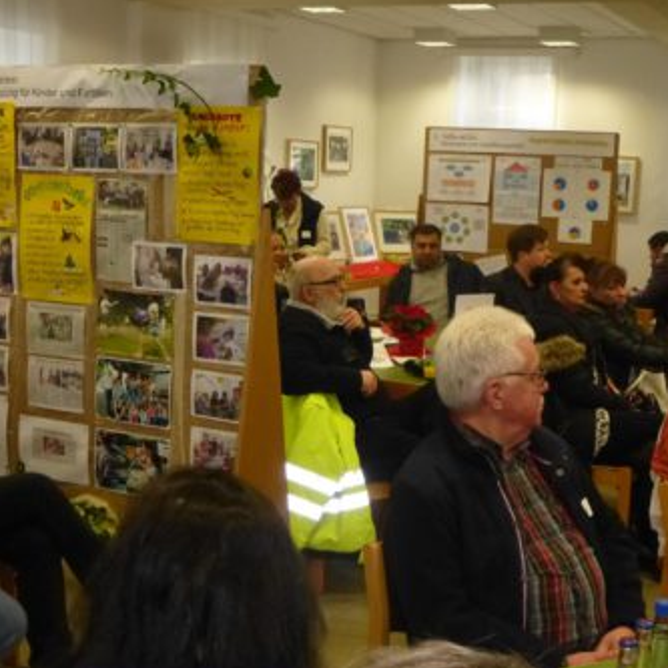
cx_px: 449
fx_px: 1070
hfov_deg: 34.3
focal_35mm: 49
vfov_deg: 34.7
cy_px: 331
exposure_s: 1/60
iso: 800
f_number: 3.9
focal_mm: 7.4
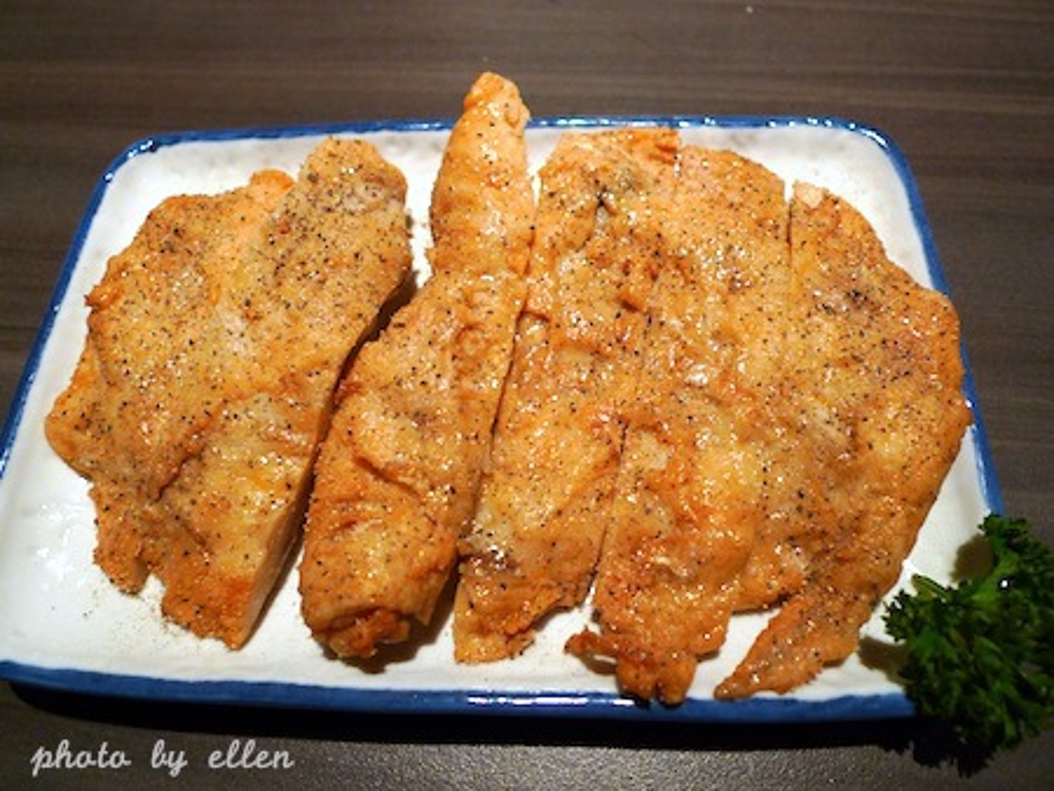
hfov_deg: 71.6
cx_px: 527
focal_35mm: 24
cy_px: 396
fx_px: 731
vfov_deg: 56.9
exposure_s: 1/30
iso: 250
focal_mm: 5.1
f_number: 2
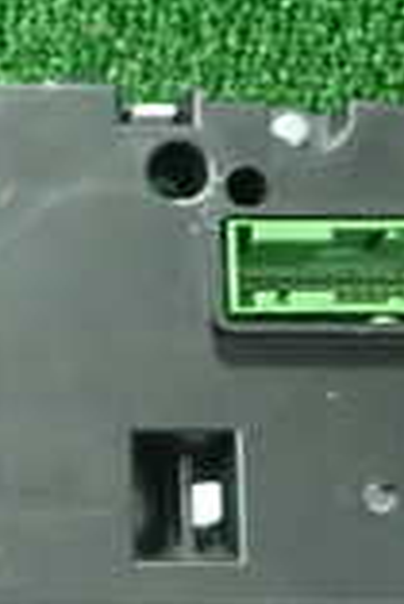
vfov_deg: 17.0
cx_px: -242
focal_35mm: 119
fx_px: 1999
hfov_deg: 11.0
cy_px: 519
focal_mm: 5.5
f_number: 2.3
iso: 800
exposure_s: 1/100
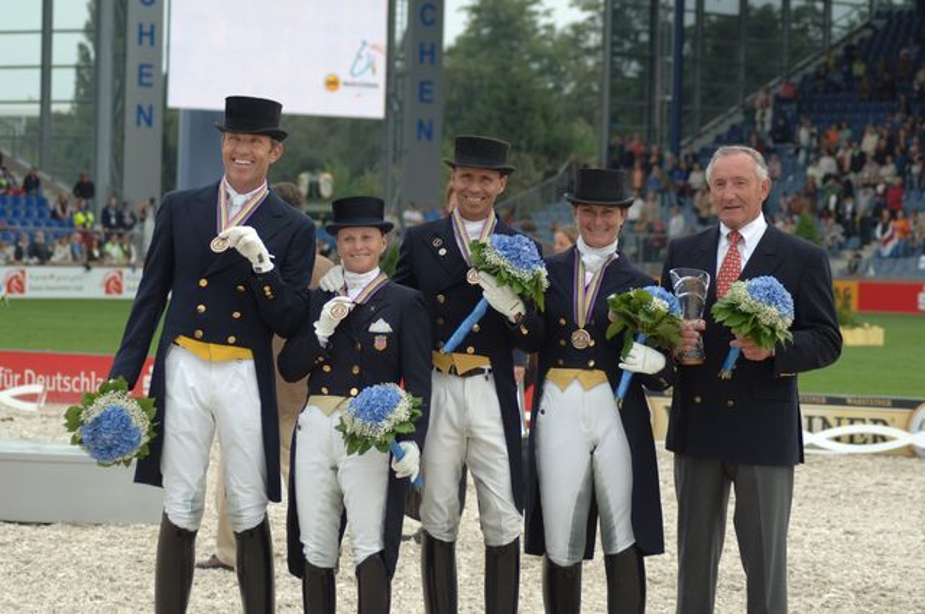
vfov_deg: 9.6
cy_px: 307
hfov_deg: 14.4
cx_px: 462
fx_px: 3657
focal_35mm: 142
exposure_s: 1/250
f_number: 5.6
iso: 200
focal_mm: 95
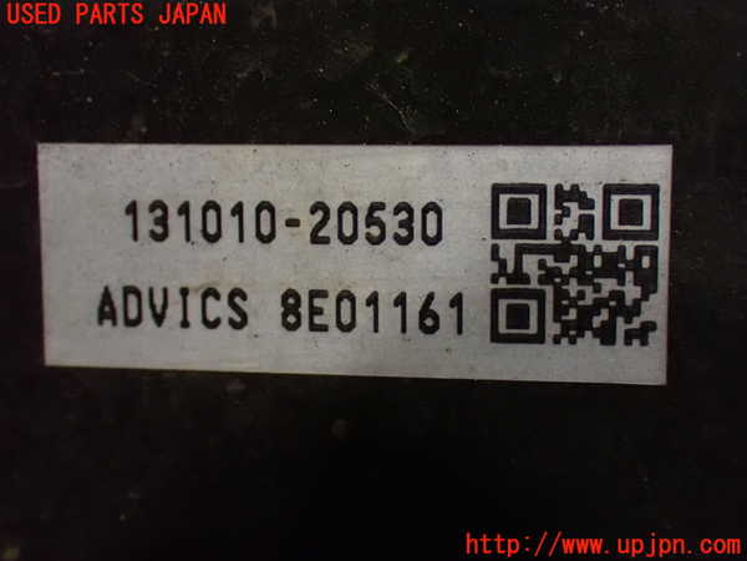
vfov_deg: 23.7
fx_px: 1338
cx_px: 374
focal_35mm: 62
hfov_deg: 31.2
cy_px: 280
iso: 1600
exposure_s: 1/15
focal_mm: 11.09
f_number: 3.6
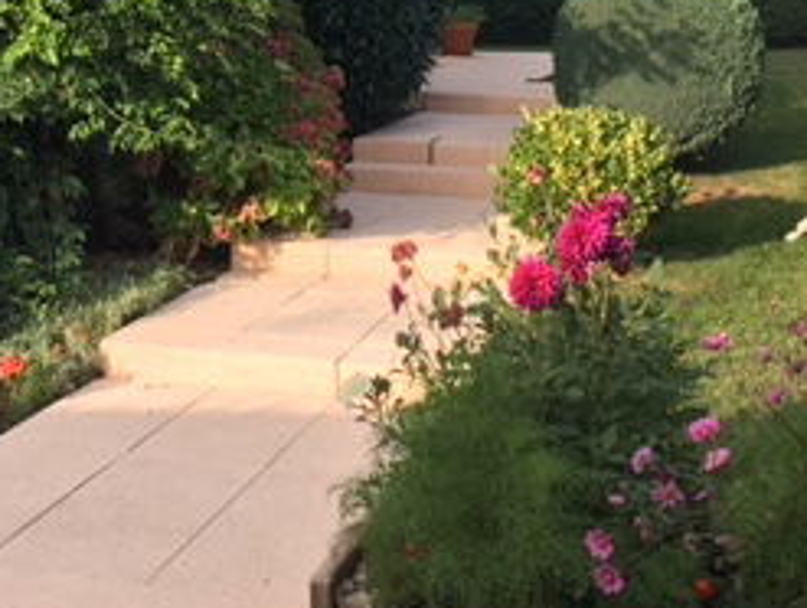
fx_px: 1751
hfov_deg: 25.4
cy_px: -49
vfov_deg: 19.0
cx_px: 144
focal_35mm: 75
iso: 25
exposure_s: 1/384
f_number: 2.2
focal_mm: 4.15
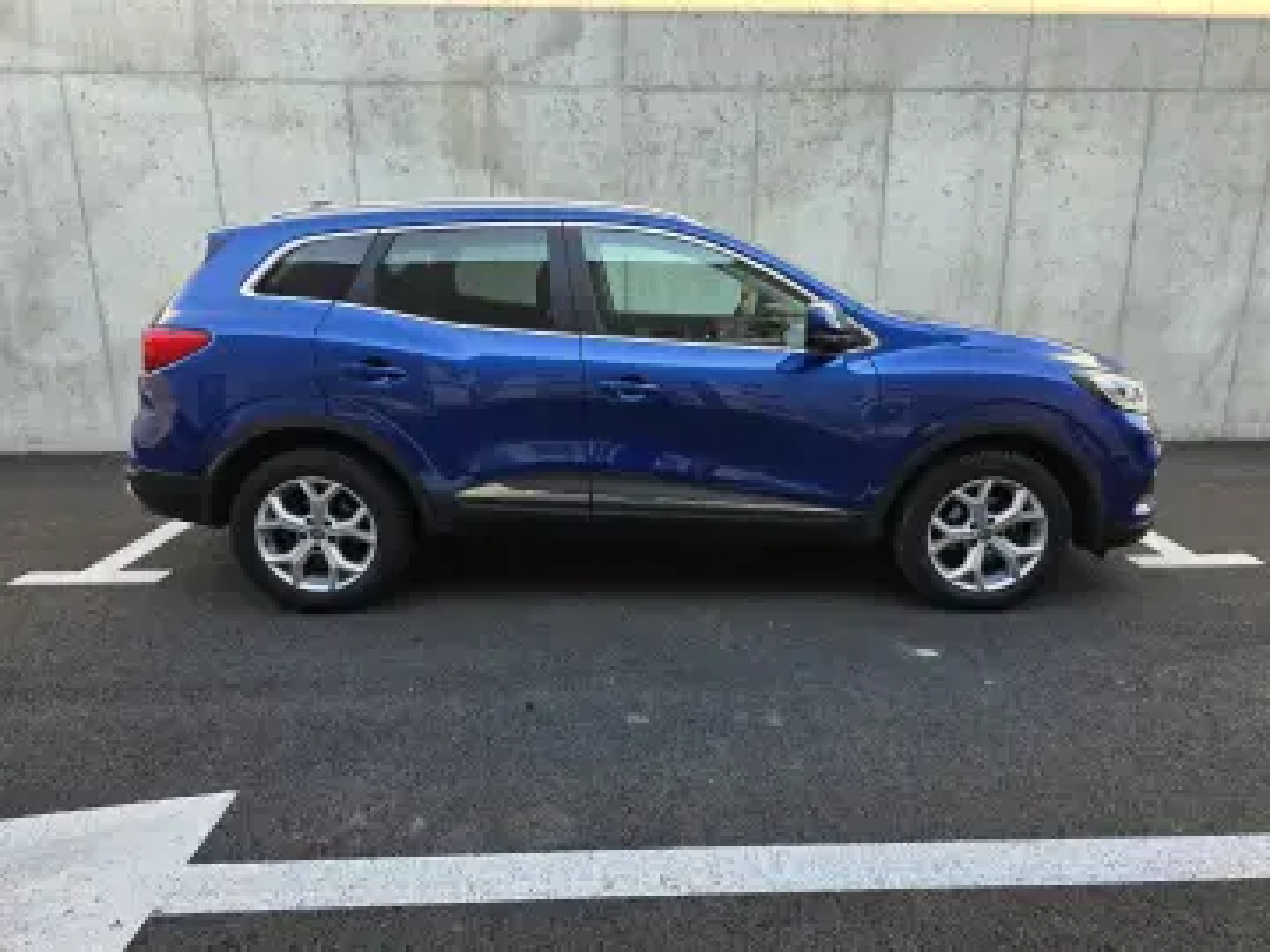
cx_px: 635
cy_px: 476
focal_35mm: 23
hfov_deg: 73.9
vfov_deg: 58.9
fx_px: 844
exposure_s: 1/359
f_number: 1.7
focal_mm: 6.3
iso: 64
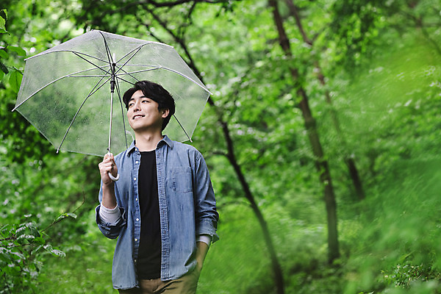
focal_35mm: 85
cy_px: 147
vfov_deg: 16.1
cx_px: 220
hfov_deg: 23.9
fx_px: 1041
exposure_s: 1/200
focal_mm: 85
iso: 1000
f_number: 2.8
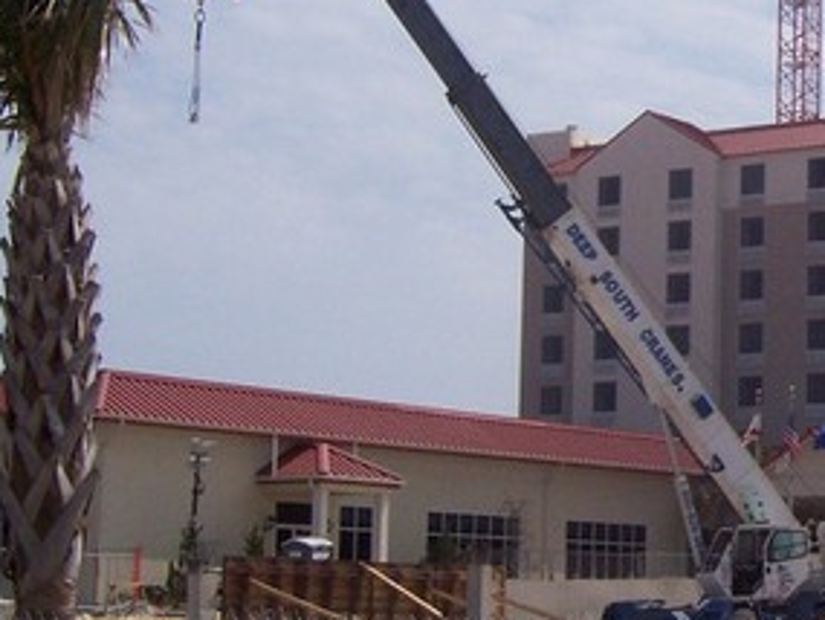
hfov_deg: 18.2
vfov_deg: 14.3
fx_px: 2456
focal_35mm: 103
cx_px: 967
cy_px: 159
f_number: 5.1
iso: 80
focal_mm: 5.6
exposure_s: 1/1124
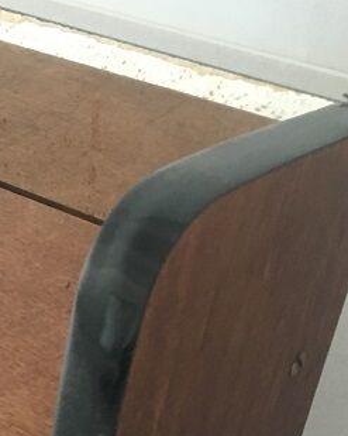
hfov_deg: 19.8
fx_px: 953
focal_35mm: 74
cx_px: -36
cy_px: 513
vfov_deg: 23.6
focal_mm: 4.15
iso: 200
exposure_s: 1/25
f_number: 2.2
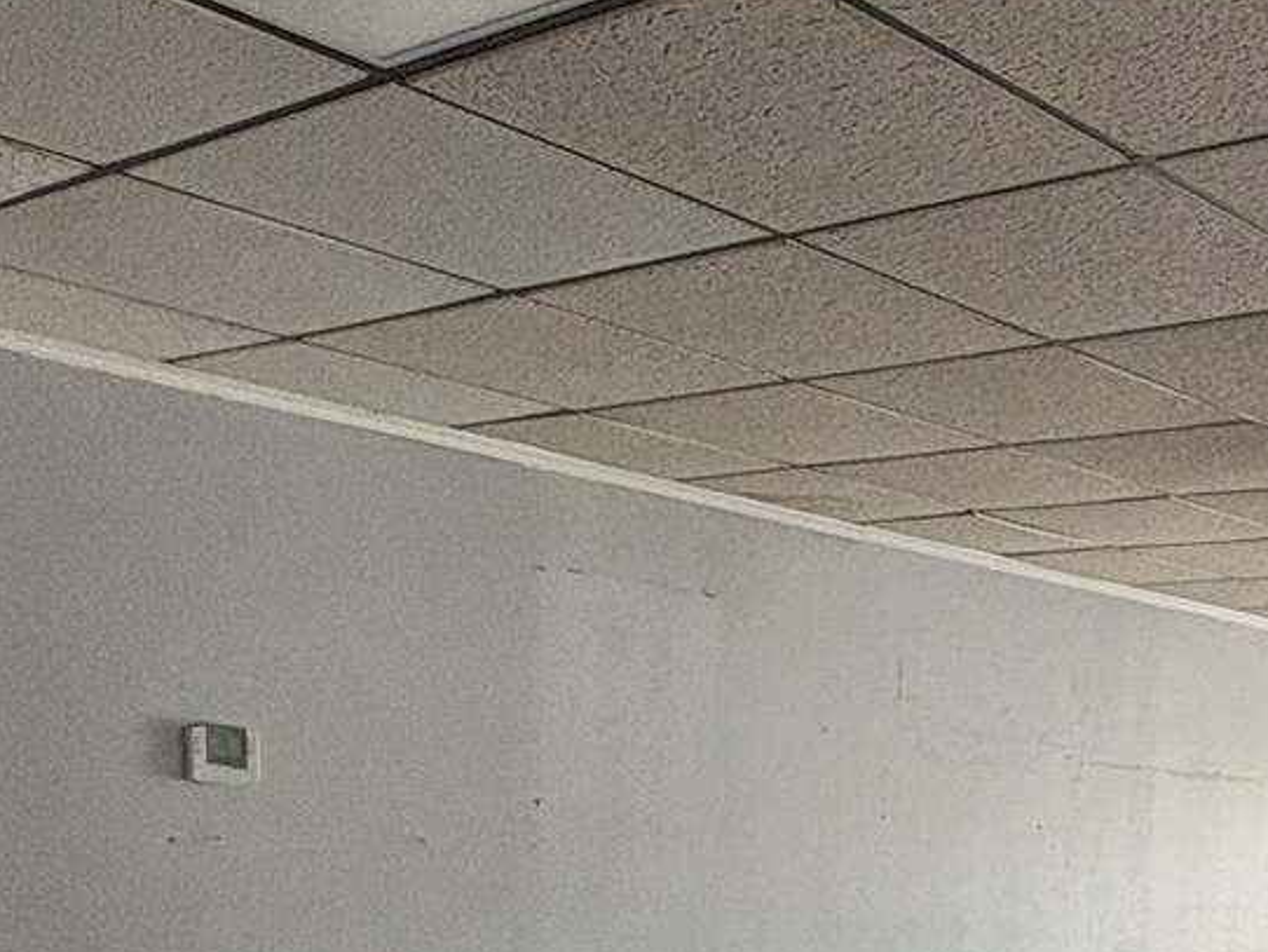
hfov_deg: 33.8
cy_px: 1097
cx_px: 1193
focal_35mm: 53
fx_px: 1942
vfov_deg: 25.2
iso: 160
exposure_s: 1/99
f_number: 2.2
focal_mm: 2.22
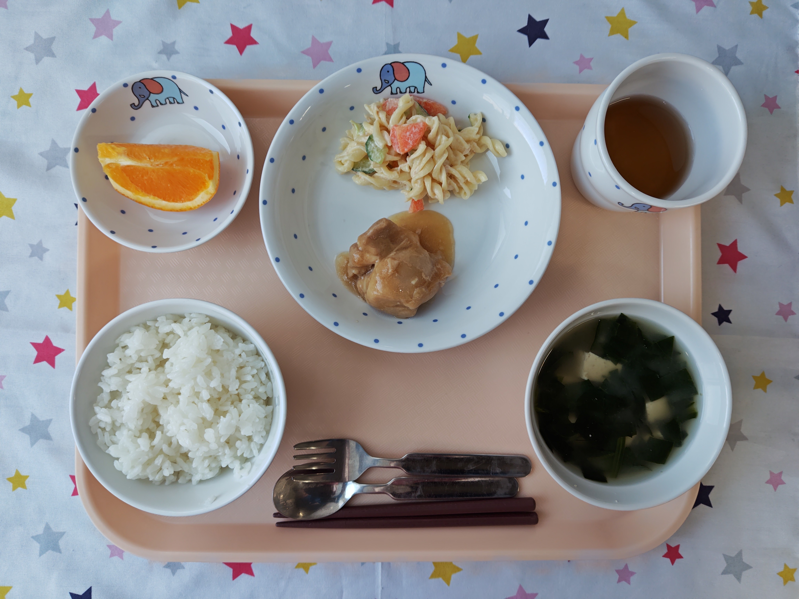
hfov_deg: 73.9
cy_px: 300
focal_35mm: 23
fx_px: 531
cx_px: 400
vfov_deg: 58.9
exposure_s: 1/100
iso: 86
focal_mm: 5.56
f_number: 1.9
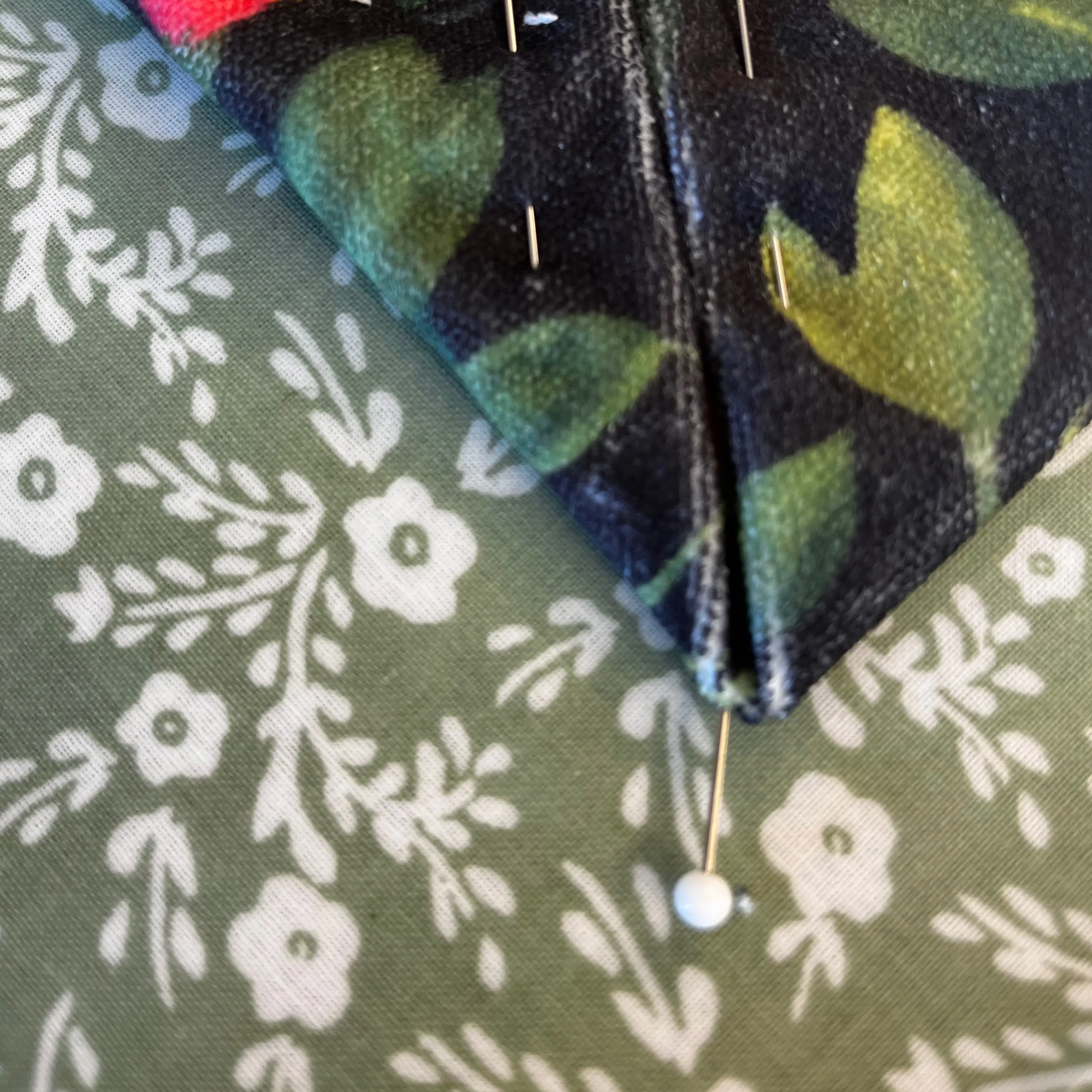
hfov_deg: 52.5
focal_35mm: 31
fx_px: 1106
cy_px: 372
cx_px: 545
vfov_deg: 51.6
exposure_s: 1/100
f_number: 1.6
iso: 125
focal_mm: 5.1
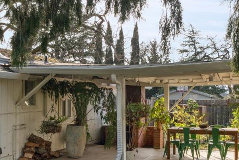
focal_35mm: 50
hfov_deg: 39.5
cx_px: 103
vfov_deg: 26.9
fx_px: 332
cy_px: 96
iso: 320
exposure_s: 1/80
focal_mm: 16
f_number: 11
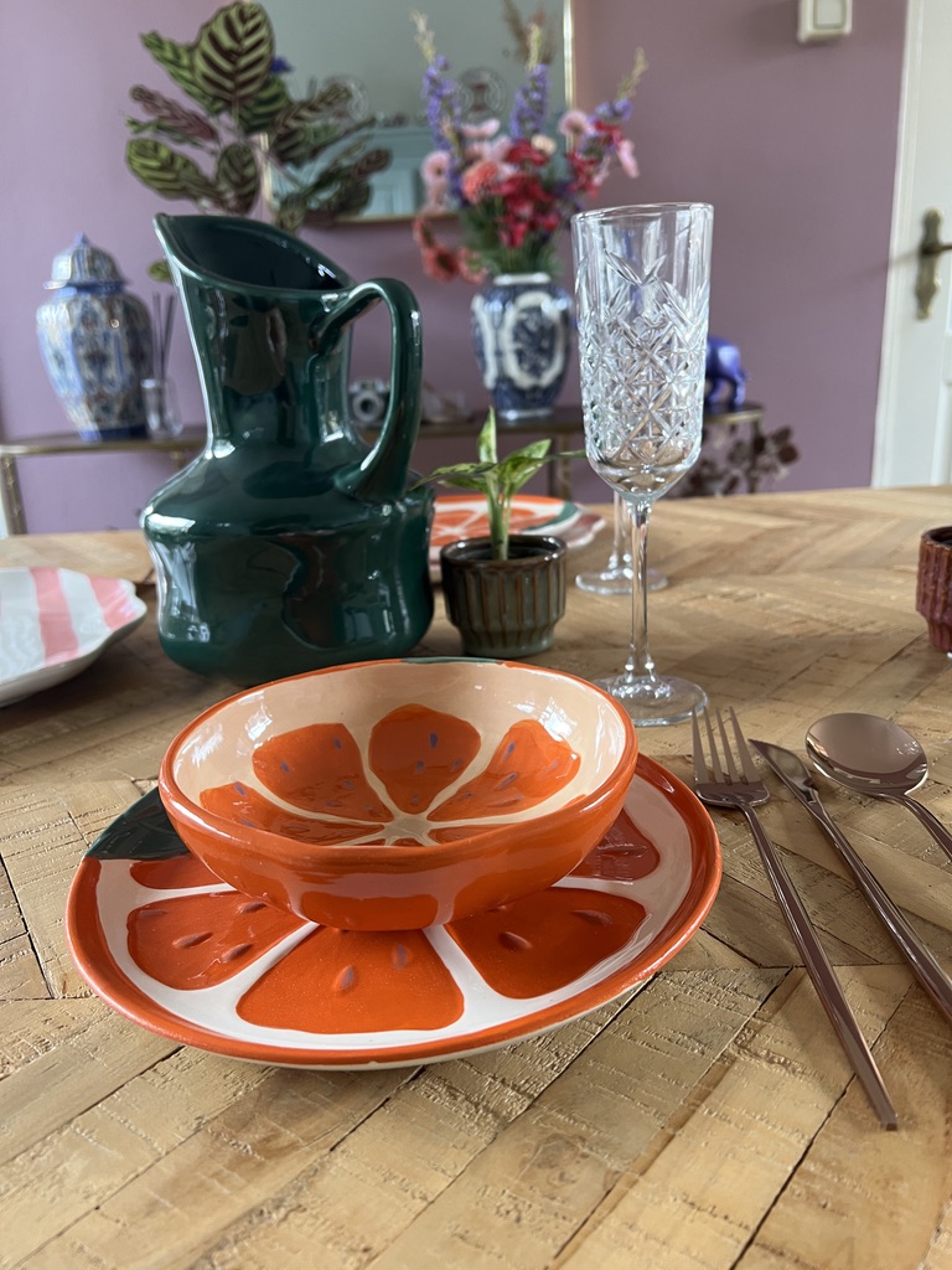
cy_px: 635
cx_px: 476
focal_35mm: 26
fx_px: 953
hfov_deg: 53.1
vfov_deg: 67.3
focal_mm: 5.7
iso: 125
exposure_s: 1/70
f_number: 1.5
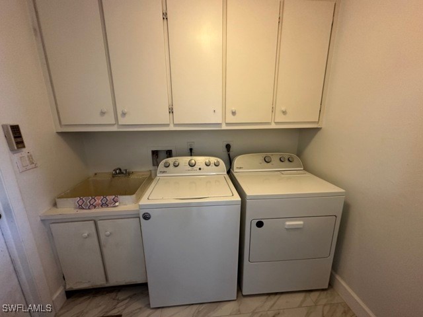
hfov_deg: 102.1
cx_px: 212
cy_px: 158
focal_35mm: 14
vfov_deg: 85.7
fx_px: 171
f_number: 2.2
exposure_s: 1/60
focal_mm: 2.22
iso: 320
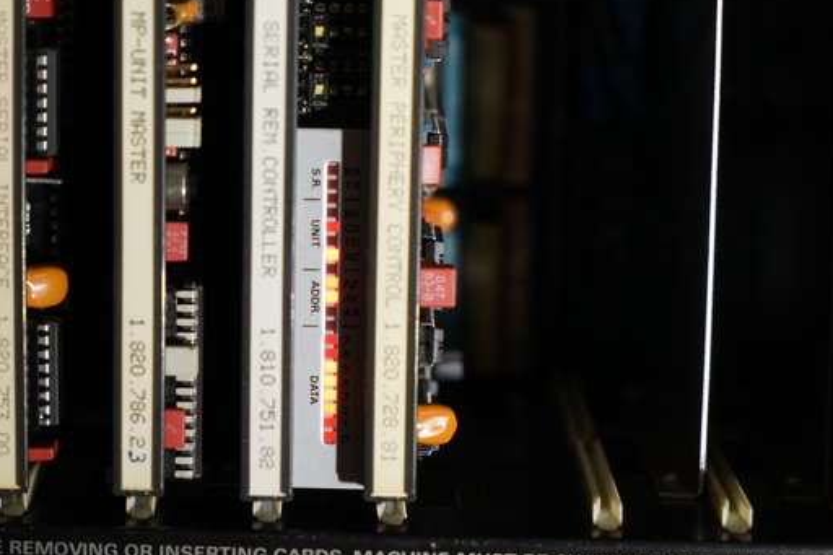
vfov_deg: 13.0
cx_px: 229
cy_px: 171
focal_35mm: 105
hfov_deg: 19.4
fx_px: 2429
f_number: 4
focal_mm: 70
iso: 1250
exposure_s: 1/80
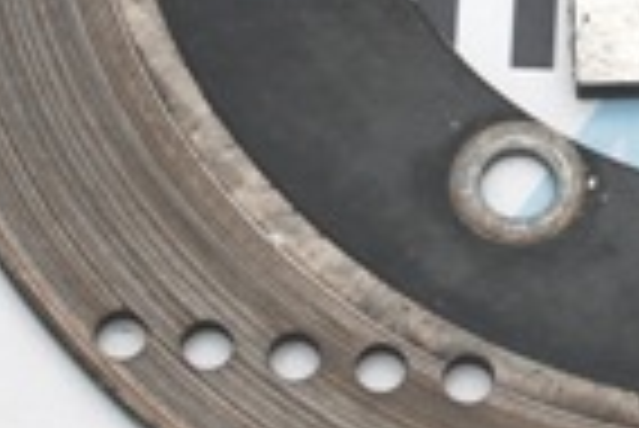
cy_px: -90
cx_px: 810
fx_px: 4198
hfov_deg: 8.6
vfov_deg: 5.8
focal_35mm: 236
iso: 100
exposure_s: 1/250
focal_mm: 35
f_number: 8
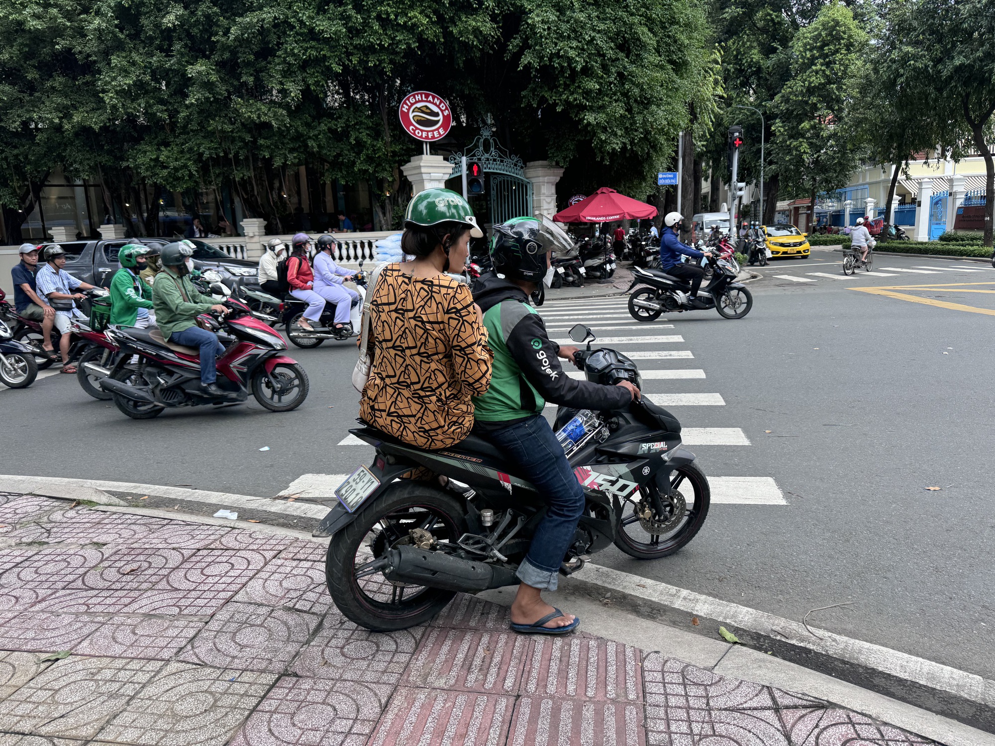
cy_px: 373
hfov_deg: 71.6
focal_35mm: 24
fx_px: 690
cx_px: 498
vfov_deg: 56.8
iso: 80
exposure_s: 1/1076
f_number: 1.78
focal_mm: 6.76
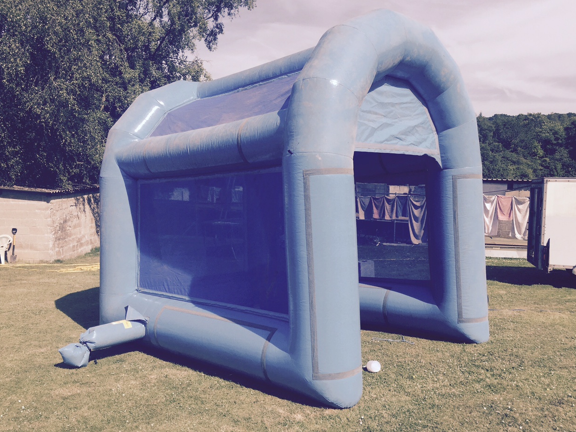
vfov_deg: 46.8
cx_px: 287
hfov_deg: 60.0
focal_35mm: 30
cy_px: 212
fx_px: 499
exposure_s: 1/1980
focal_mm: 4.15
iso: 32
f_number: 2.2
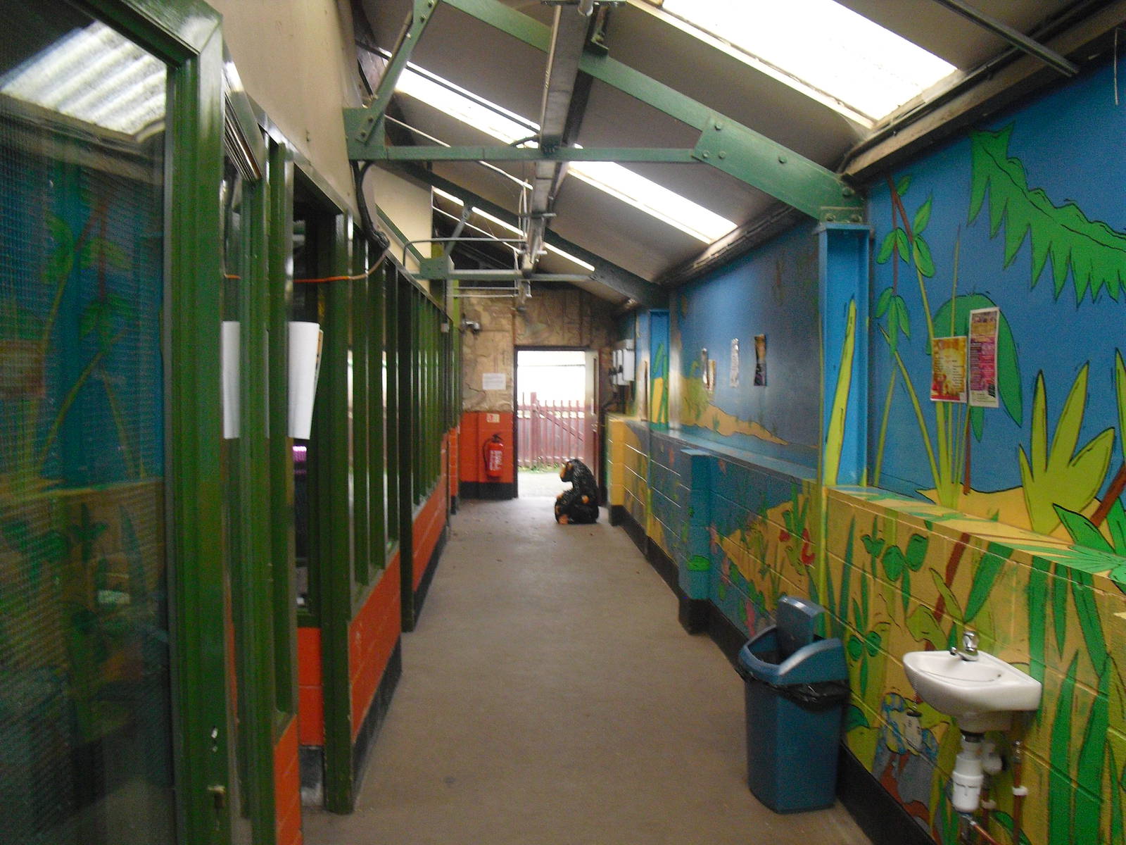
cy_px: 422
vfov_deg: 39.7
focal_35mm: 36
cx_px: 563
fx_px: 1171
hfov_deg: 51.4
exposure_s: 1/100
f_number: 3.1
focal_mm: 6.3
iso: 400
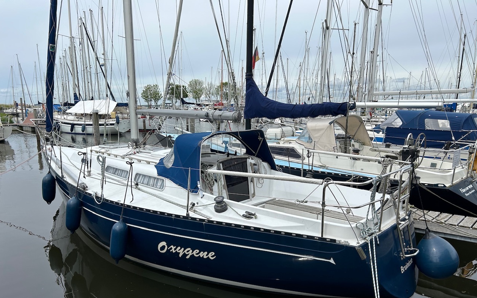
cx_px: 238
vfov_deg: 44.3
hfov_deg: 66.5
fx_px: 364
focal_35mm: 28
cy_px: 181
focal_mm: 5.7
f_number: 1.5
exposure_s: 1/4630
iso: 50
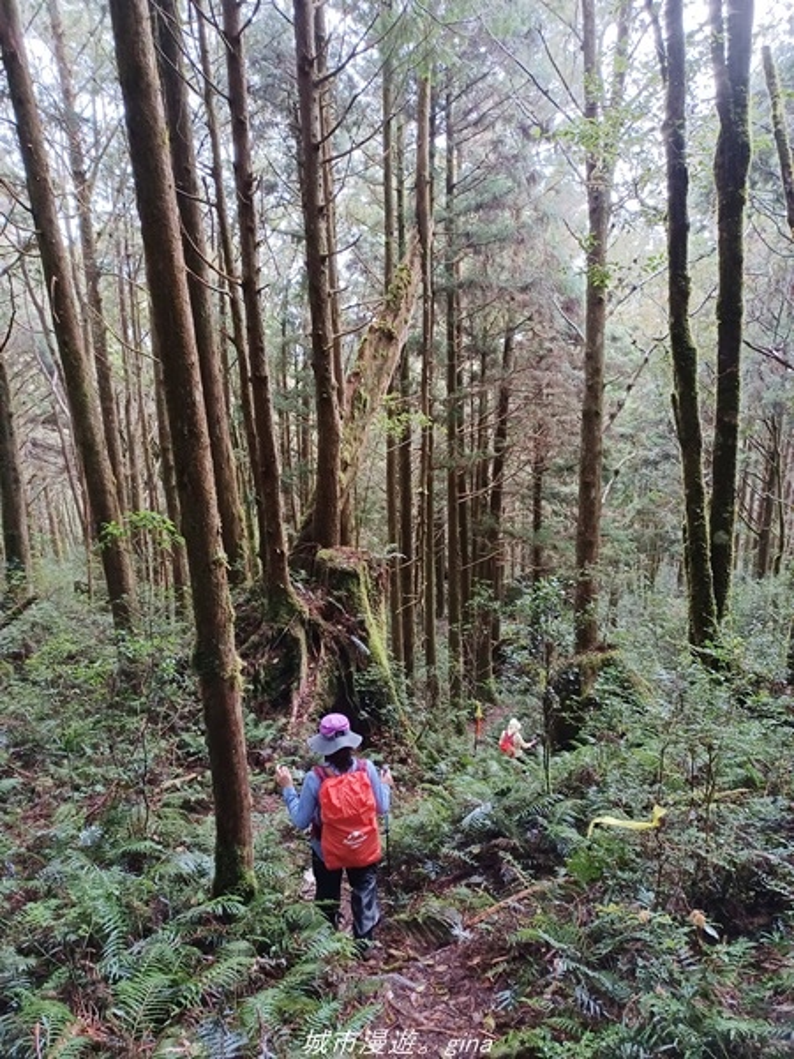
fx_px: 765
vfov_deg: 69.4
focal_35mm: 25
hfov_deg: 54.9
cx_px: 397
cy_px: 530
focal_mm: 4.6
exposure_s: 1/39
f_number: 1.8
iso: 320
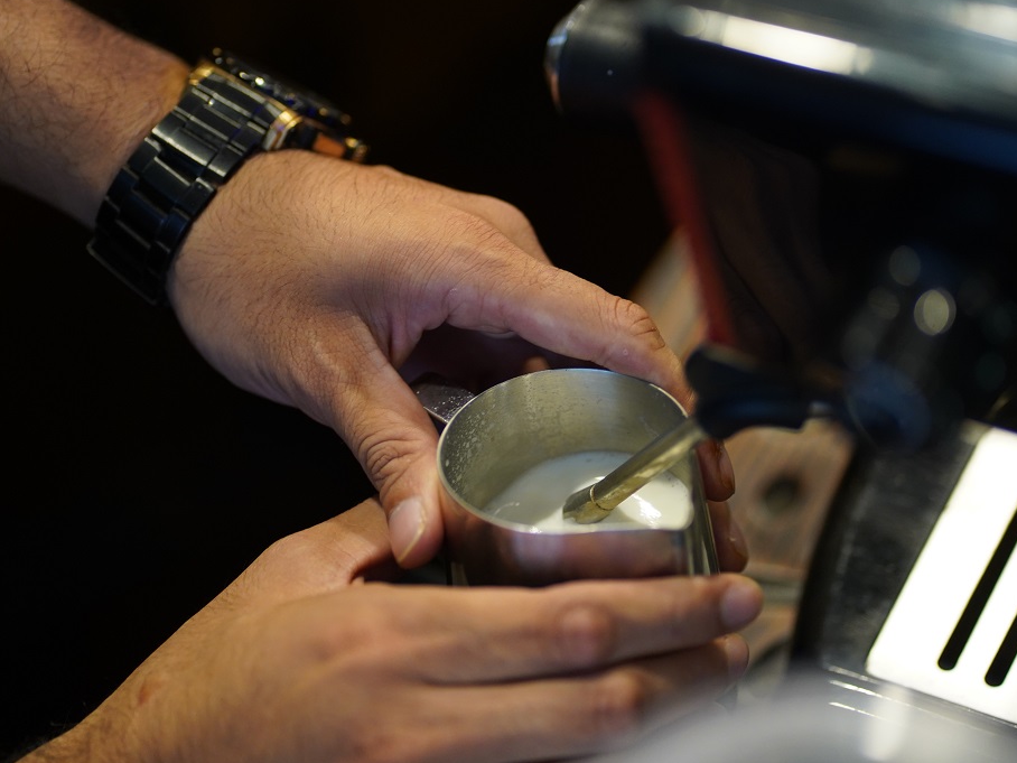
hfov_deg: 18.2
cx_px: 582
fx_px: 3173
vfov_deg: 13.7
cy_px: 326
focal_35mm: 108
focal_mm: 85
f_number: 1.8
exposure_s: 1/100
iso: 1600
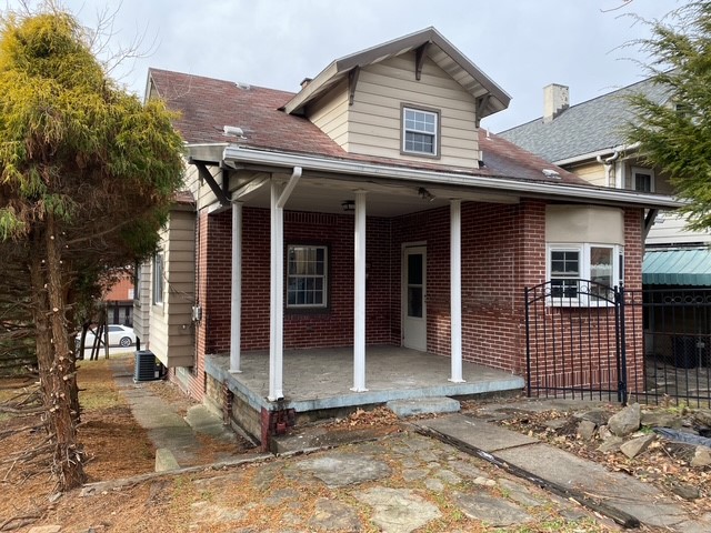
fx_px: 534
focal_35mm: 26
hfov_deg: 67.3
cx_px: 356
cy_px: 266
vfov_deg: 53.1
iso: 32
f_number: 1.8
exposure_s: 1/539
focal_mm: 4.25
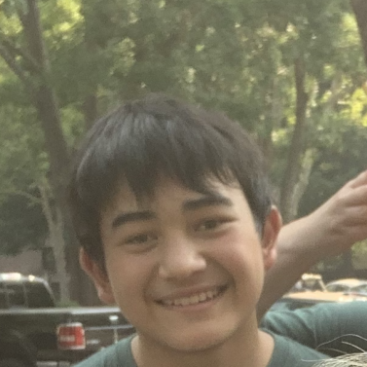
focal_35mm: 144
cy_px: 610
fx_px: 1727
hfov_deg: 11.9
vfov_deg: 11.4
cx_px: 432
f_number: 2.2
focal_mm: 2.87
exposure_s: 1/121
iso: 25
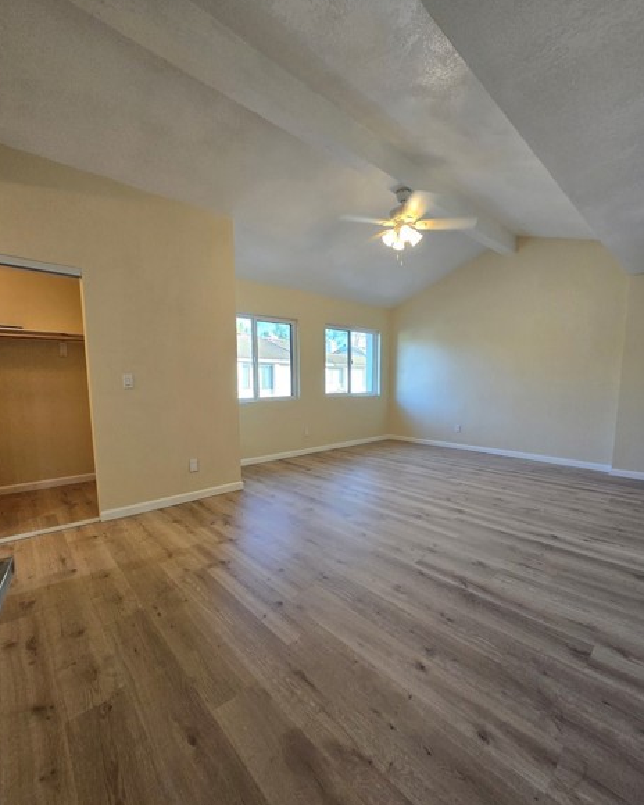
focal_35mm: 14
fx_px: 334
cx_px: 323
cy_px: 423
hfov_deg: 88.0
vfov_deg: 100.6
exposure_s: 1/60
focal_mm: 1.7
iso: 80
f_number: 2.2
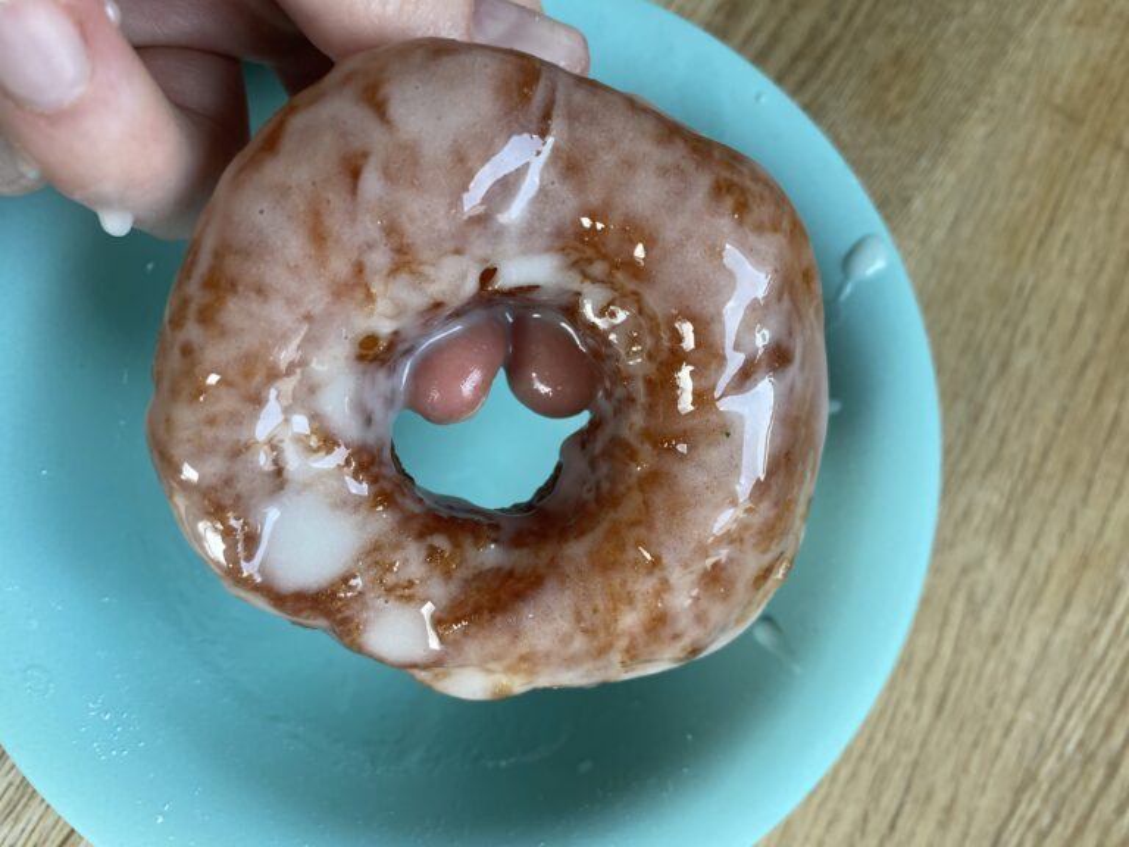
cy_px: 424
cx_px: 564
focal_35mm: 26
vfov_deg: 53.1
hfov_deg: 67.3
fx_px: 848
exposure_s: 1/122
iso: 80
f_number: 1.8
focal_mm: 4.25
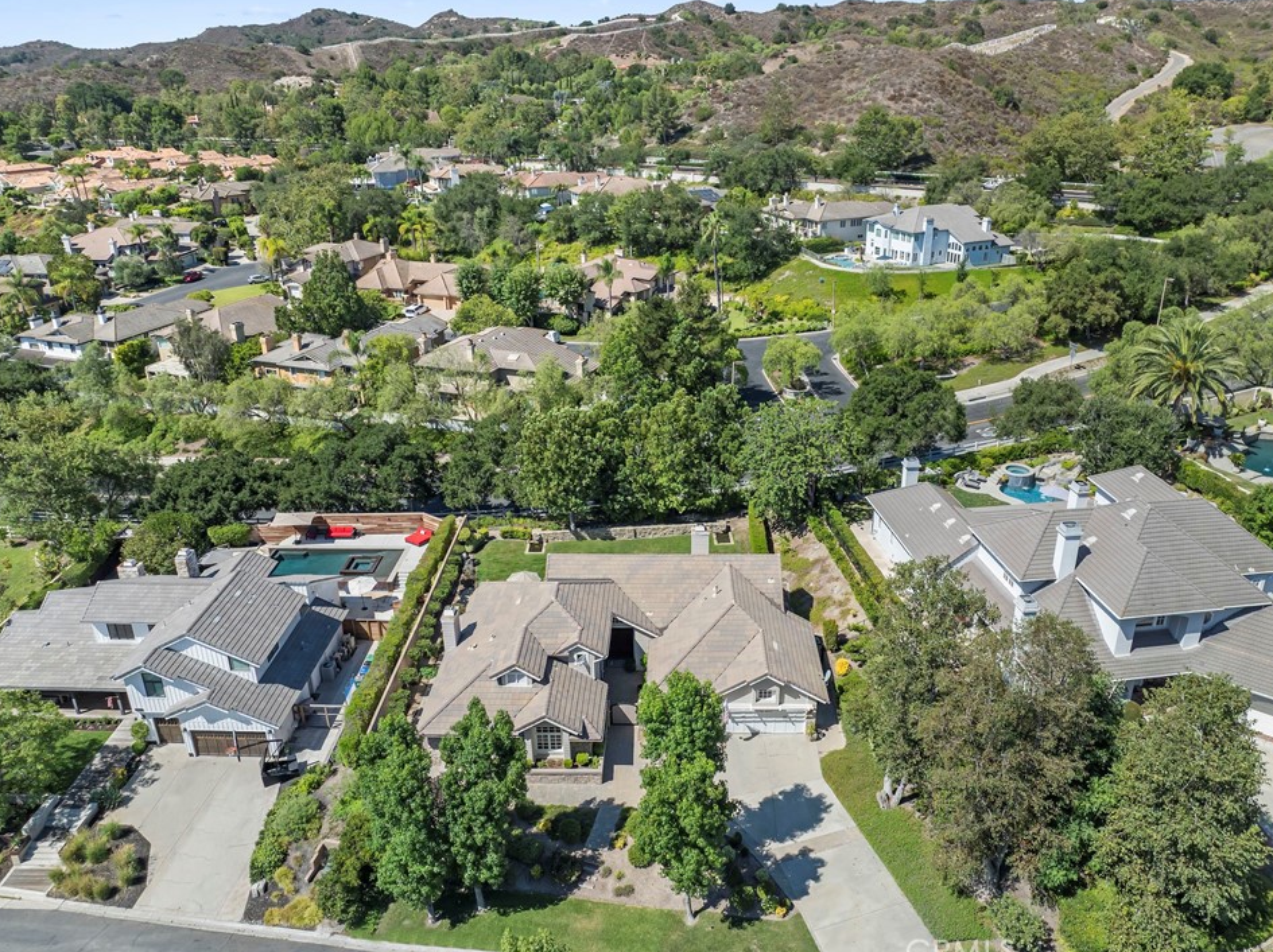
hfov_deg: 67.3
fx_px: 955
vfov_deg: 53.0
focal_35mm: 26
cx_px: 668
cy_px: 455
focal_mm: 12.29
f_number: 2.8
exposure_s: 1/120
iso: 110
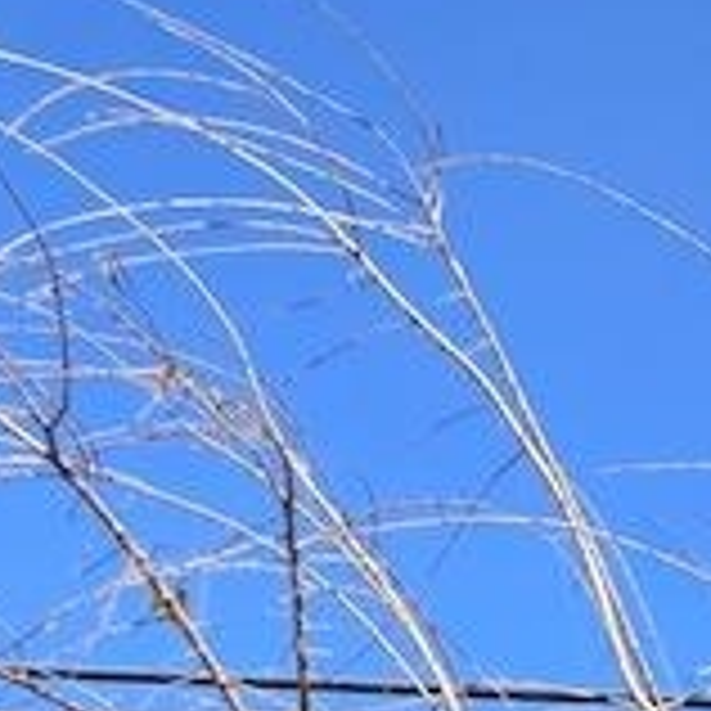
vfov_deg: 11.2
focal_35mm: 132
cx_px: 2097
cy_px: 1665
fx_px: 3067
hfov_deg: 10.0
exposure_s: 1/2094
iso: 80
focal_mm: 6.3
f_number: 1.7
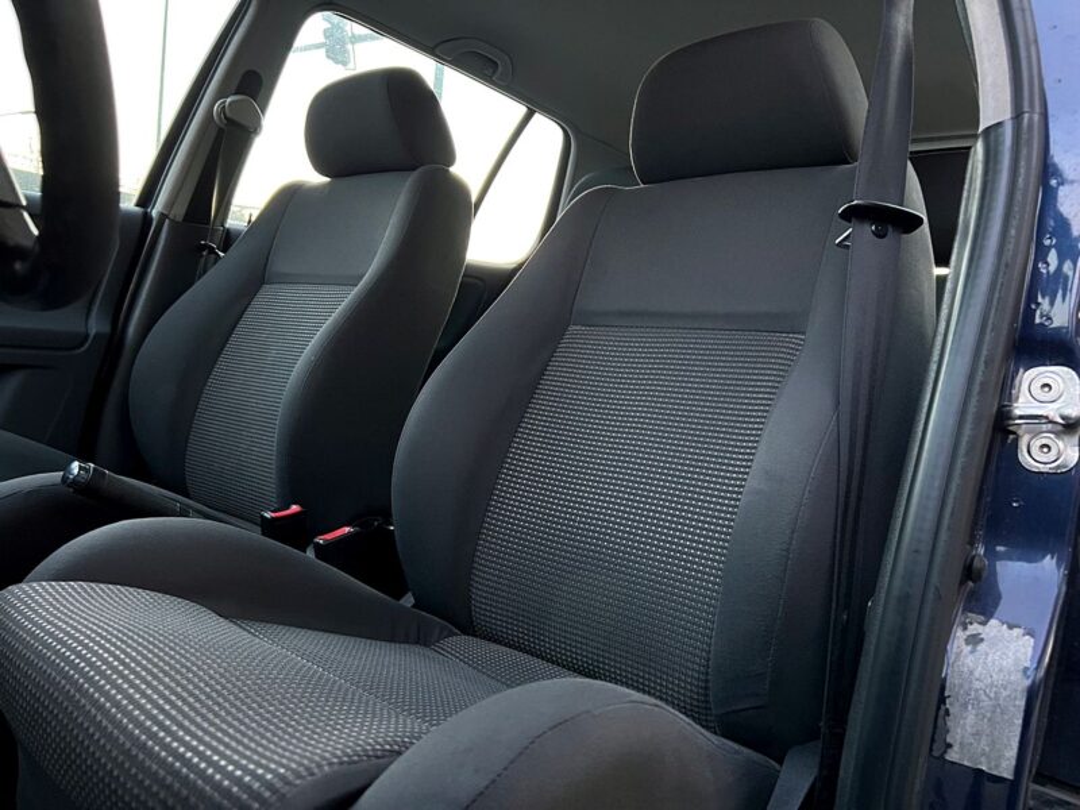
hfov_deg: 67.3
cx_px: 540
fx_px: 811
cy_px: 405
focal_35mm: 26
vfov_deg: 53.1
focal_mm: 5.7
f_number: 1.5
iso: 500
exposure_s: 1/54
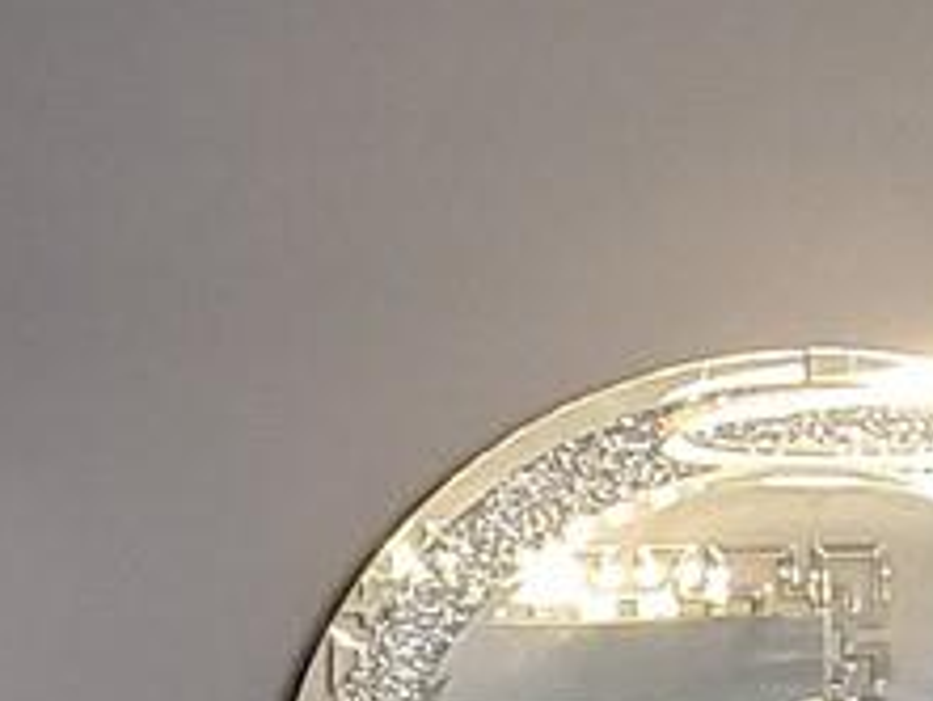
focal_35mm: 94
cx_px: -494
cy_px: 887
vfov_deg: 15.1
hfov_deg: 18.3
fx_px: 2535
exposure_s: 1/24
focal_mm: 2.2
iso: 1000
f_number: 2.2
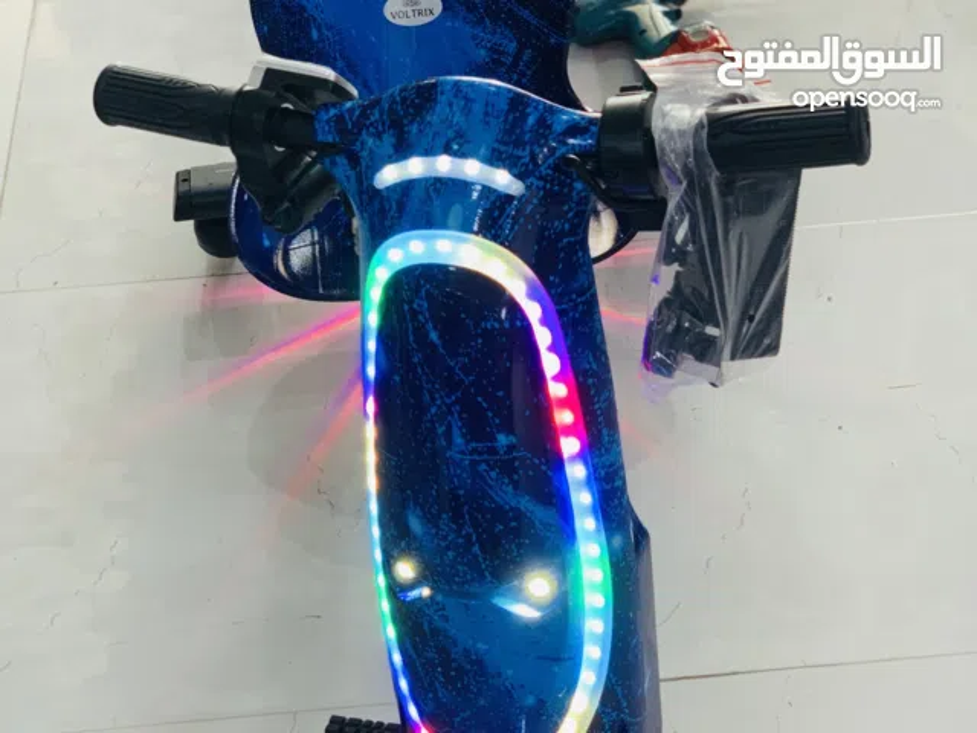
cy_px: 366
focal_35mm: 52
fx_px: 1468
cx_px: 488
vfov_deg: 28.0
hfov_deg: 36.8
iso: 125
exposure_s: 1/65
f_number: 2.4
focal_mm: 6
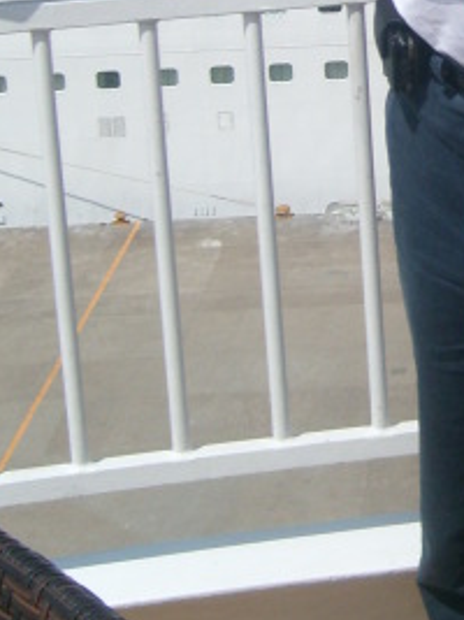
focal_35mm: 105
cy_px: -63
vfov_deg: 18.0
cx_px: 617
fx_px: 1878
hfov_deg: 13.5
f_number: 7.1
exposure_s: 1/750
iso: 80
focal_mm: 5.8
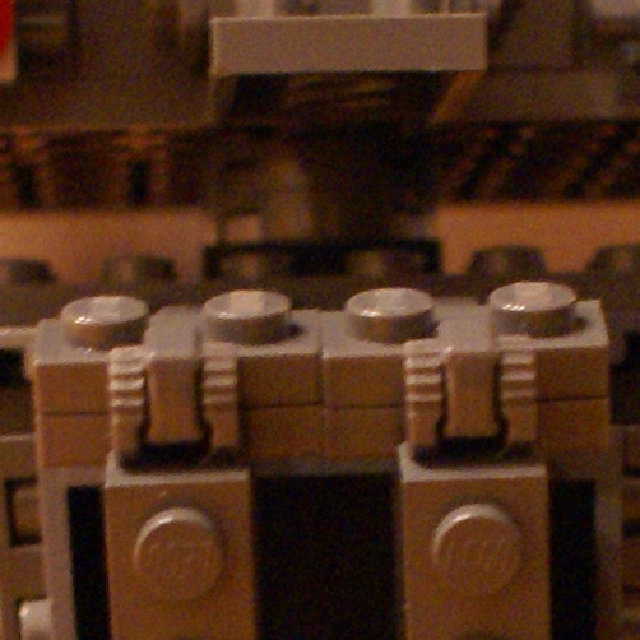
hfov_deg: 8.9
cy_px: 756
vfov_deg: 8.8
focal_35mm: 197
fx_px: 4121
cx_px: 408
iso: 800
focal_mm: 20
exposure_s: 1/5
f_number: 4
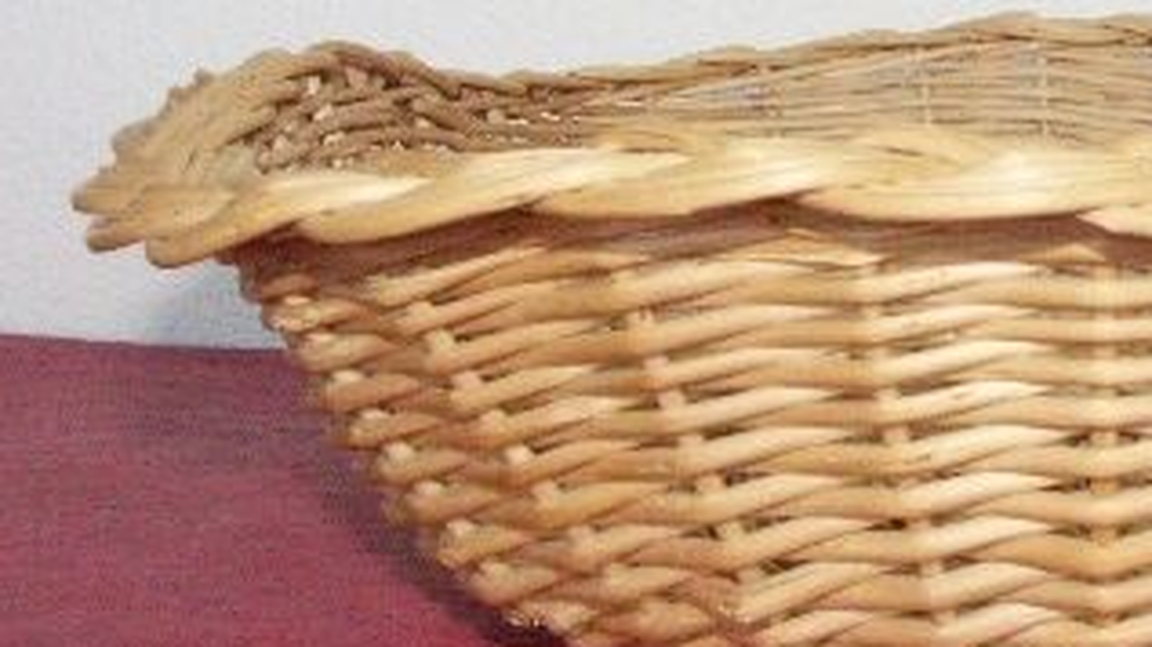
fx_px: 2015
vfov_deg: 18.0
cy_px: 87
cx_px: 1076
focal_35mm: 66
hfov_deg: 30.3
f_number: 8
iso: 400
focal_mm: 7.74
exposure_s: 1/60
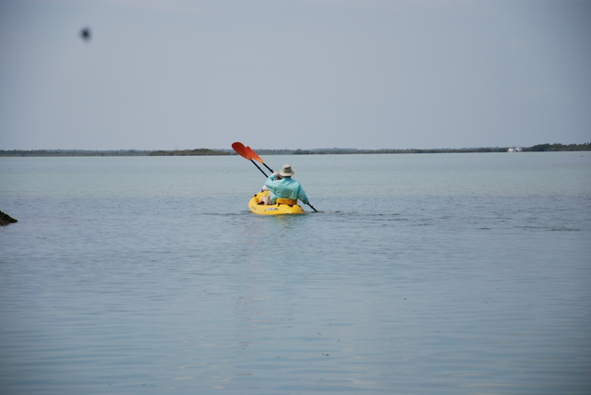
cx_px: 296
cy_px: 198
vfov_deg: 8.7
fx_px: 2588
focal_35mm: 158
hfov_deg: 13.0
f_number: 6.3
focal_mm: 105
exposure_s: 1/640
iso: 100
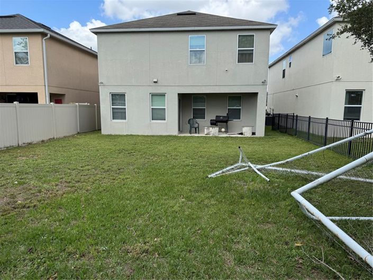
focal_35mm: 24
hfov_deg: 71.6
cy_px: 140
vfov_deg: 56.8
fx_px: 258
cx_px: 186
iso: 80
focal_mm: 6.76
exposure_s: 1/2041
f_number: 1.78
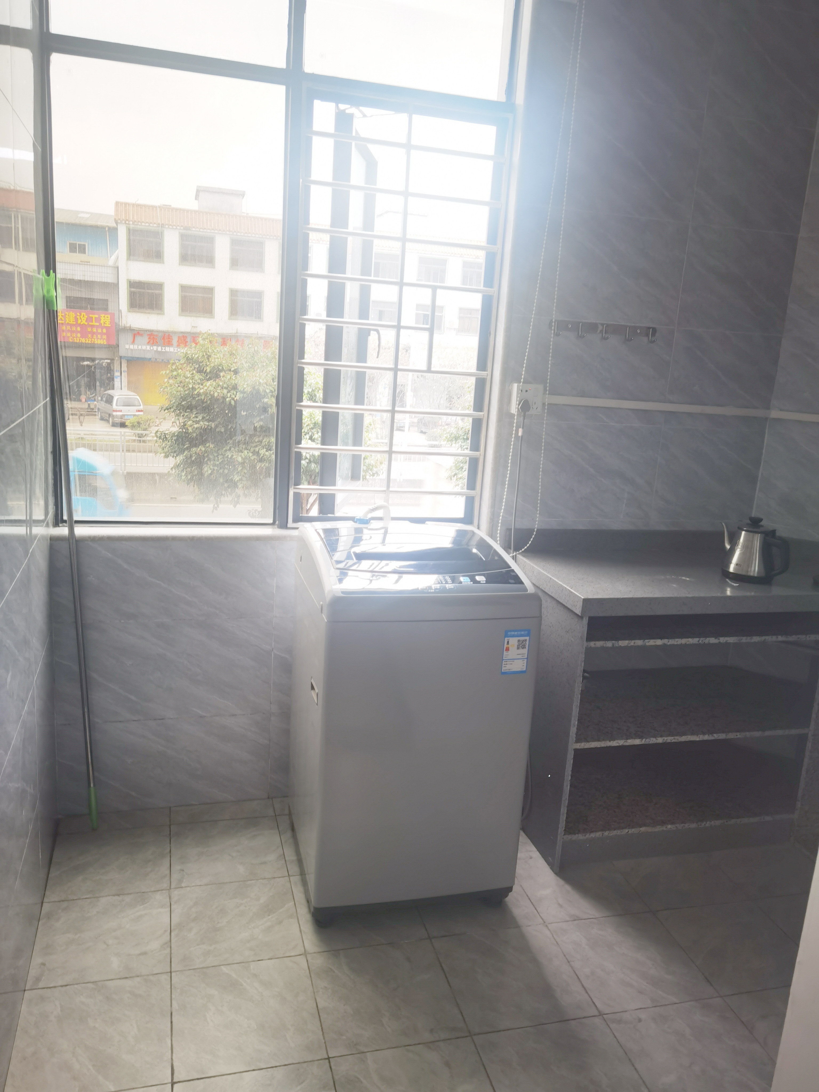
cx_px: 410
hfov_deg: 51.4
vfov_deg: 65.3
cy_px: 546
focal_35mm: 27
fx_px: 852
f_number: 1.9
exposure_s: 1/64.9
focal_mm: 6.71
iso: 50
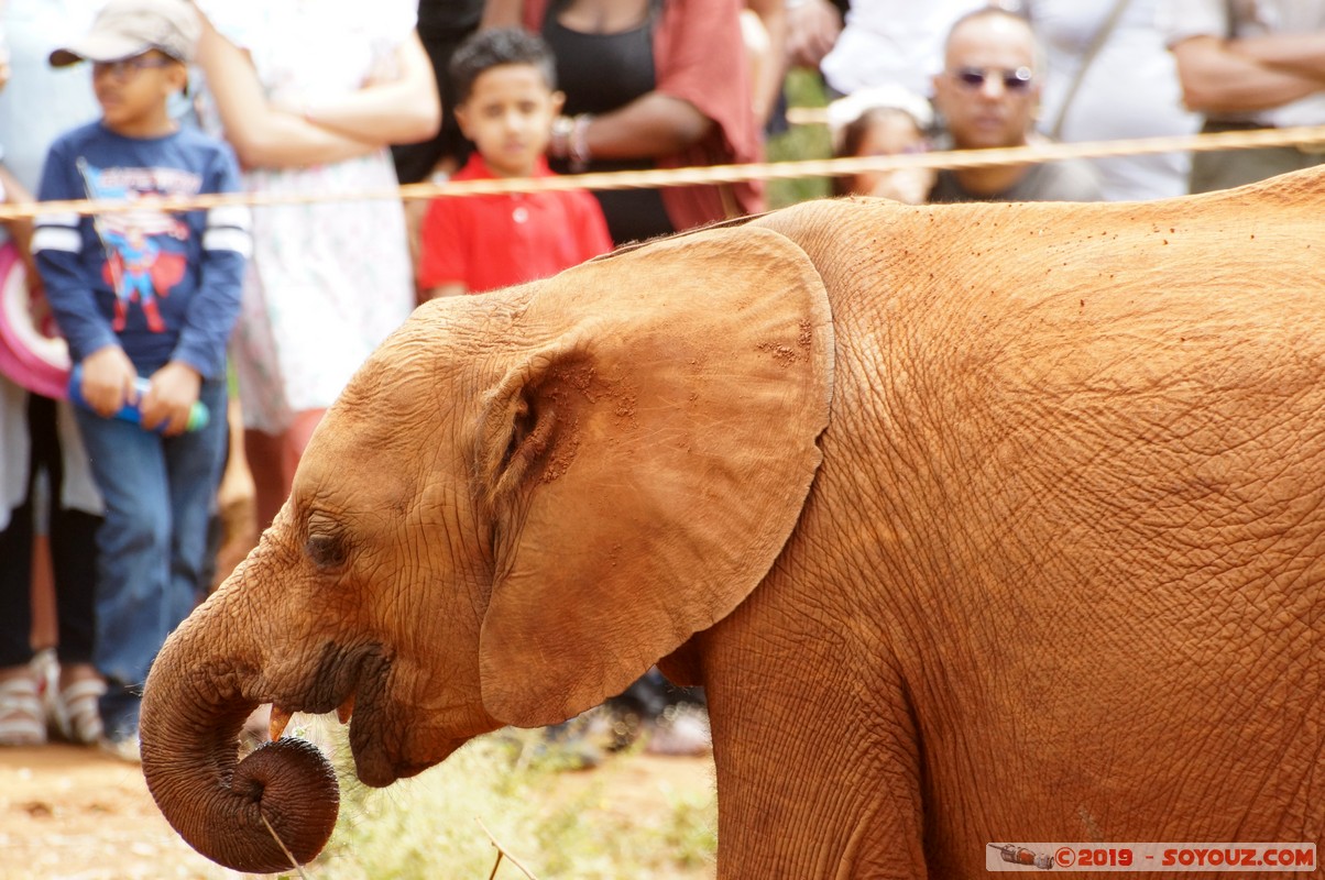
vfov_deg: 3.0
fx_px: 16544
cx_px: 662
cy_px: 440
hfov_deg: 4.6
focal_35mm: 450
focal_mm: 300
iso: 800
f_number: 8
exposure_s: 1/250
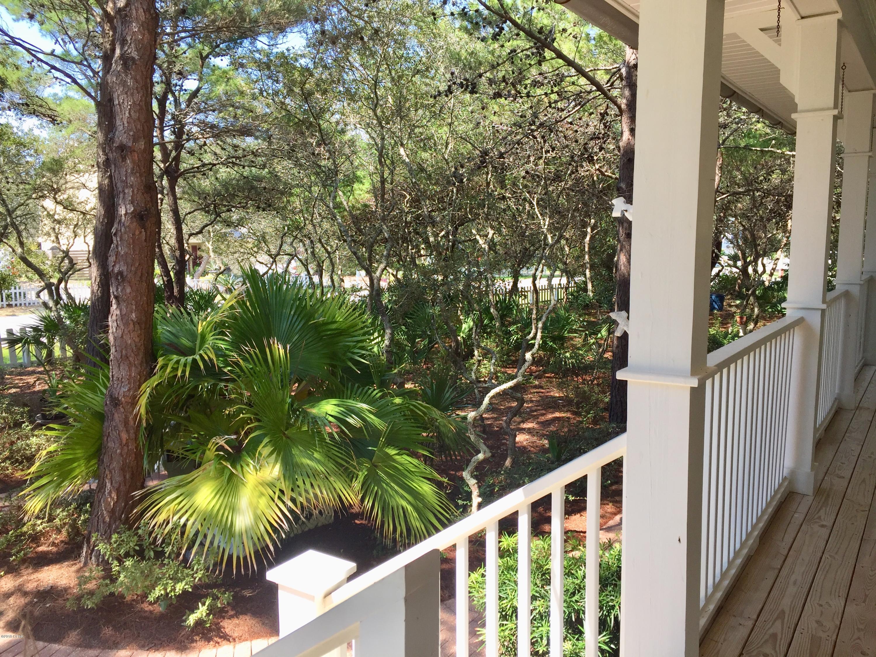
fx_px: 734
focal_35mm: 29
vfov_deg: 48.2
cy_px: 328
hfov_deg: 61.7
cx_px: 438
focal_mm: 4.15
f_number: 2.2
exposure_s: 1/421
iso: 32
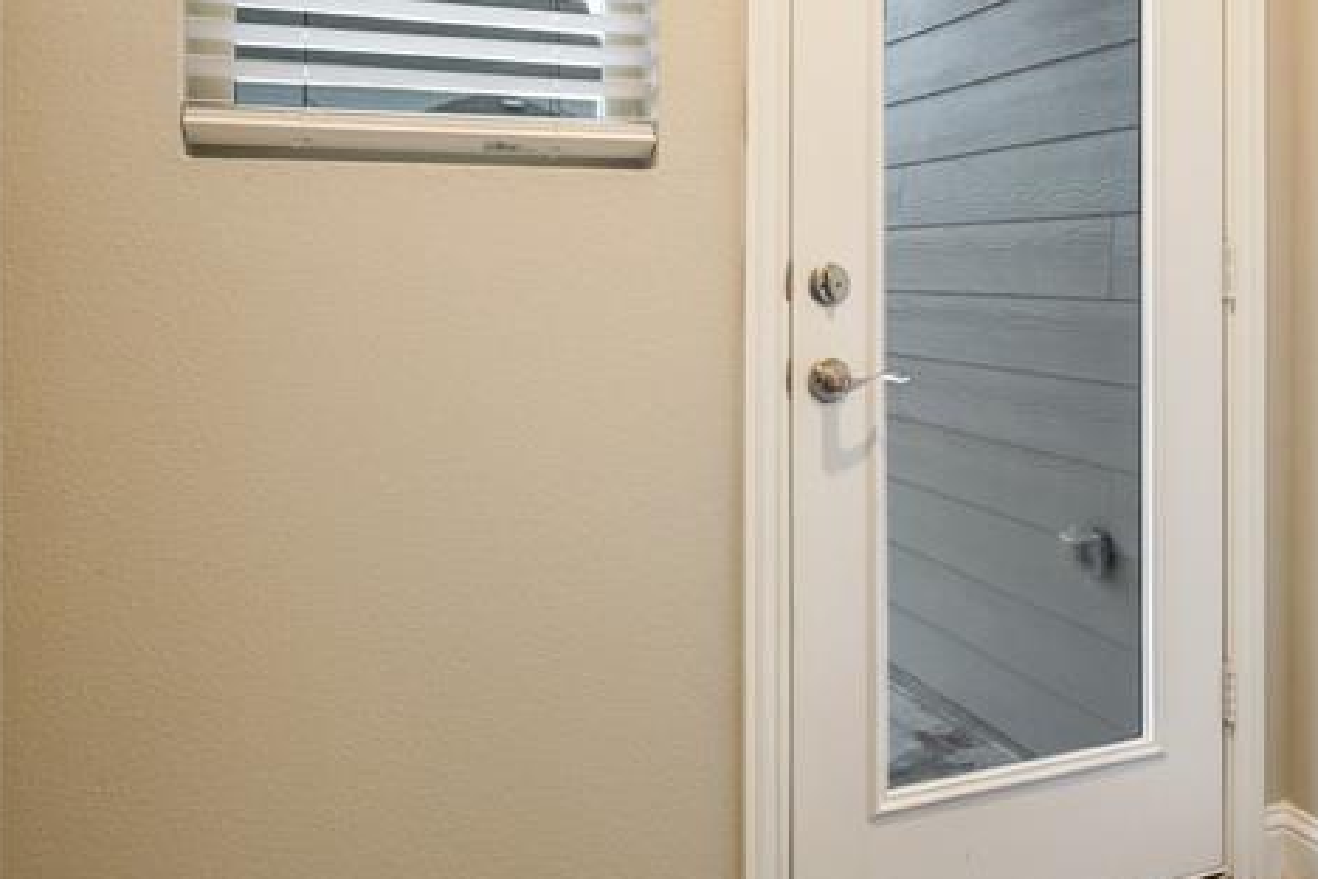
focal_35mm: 35
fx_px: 1281
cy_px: 282
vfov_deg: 37.4
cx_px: 1101
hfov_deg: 50.3
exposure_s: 1/3
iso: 250
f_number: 7.1
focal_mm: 16
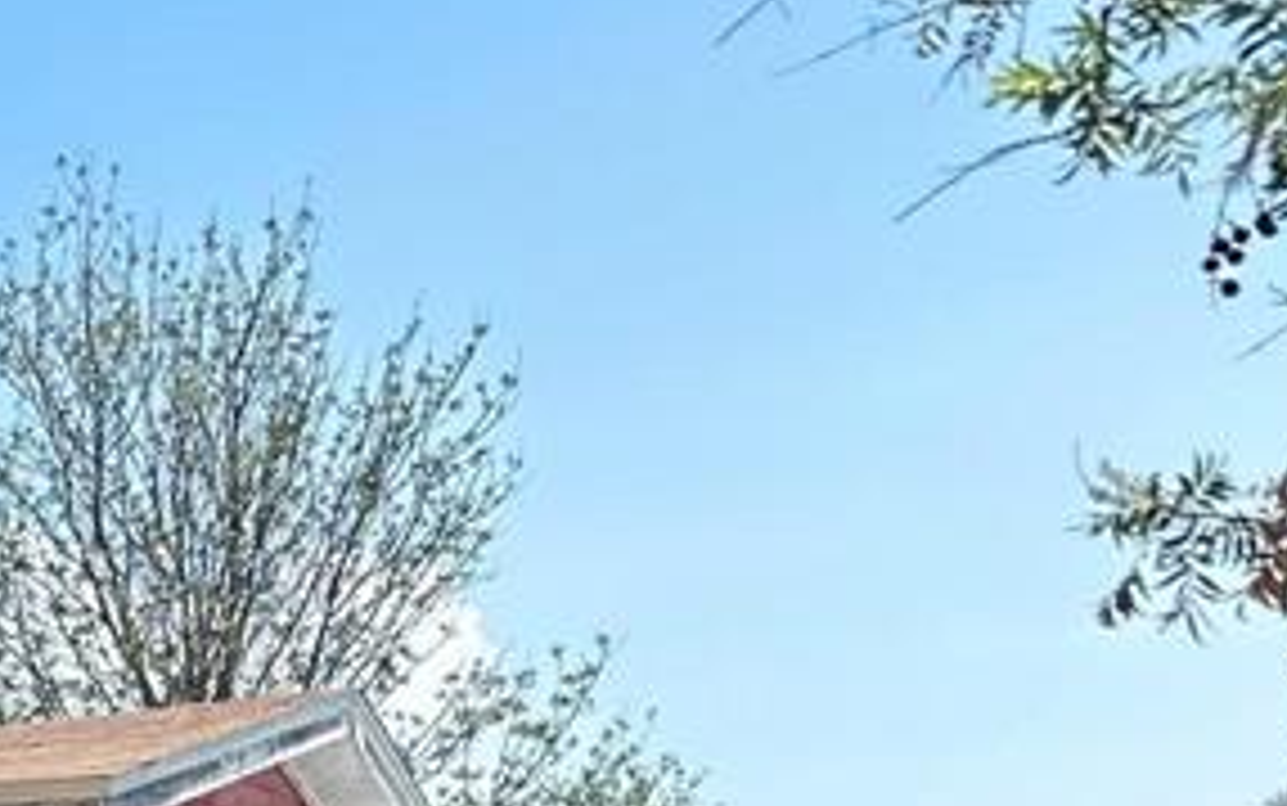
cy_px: 1261
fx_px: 3193
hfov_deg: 18.7
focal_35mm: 91
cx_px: -882
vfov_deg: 13.4
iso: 80
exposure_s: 1/1095
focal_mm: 6.86
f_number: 1.78
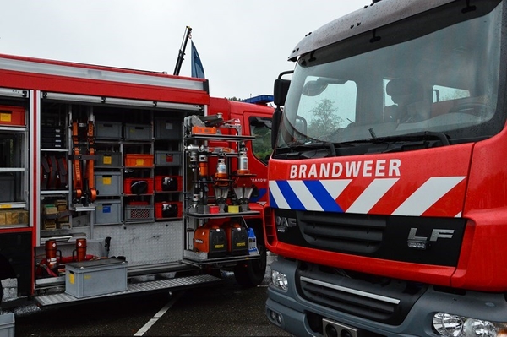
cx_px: 254
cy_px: 168
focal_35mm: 36
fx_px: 507
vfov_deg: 36.8
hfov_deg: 53.2
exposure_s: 1/1600
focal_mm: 24
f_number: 6.3
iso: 3200
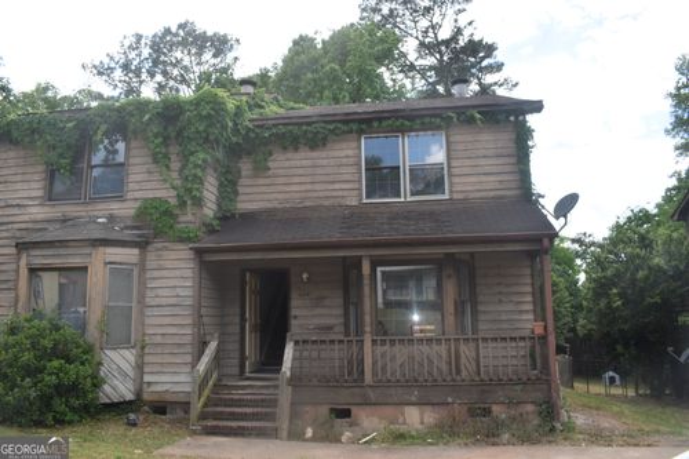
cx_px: 344
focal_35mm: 27
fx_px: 517
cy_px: 230
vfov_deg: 47.9
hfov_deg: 67.4
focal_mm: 18
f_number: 6.3
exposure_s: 1/200
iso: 100
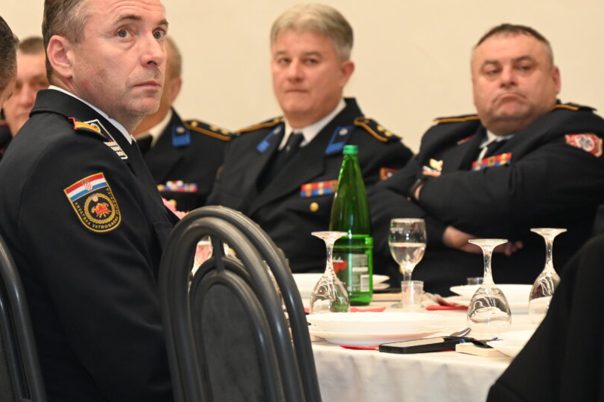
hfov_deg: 10.4
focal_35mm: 198
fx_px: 3319
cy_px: 166
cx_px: 262
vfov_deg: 6.9
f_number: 6.3
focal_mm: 155
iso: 8000
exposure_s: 1/160
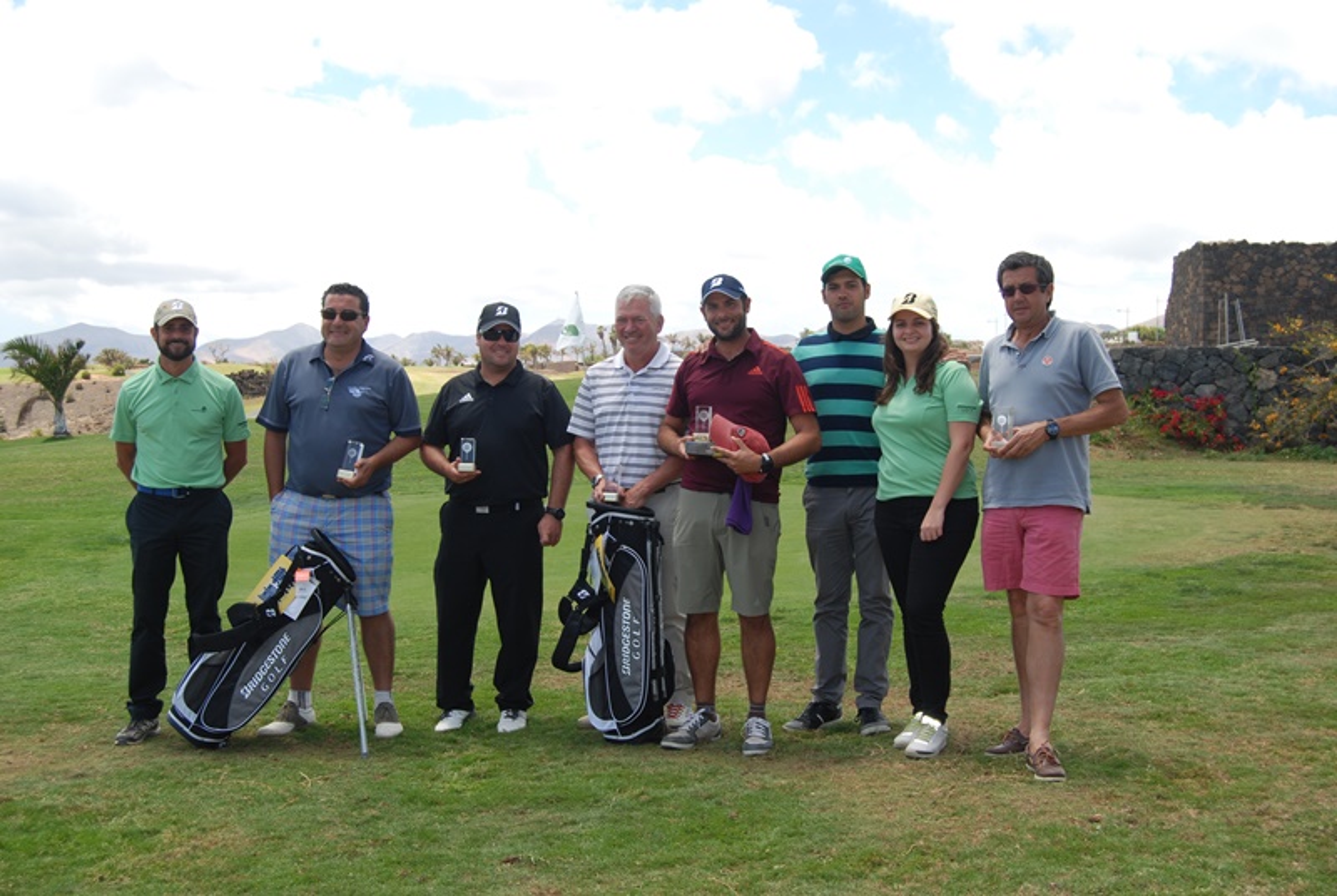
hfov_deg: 42.3
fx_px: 1729
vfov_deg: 29.0
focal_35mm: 46
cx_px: 668
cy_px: 448
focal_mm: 31
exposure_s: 1/200
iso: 100
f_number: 6.3
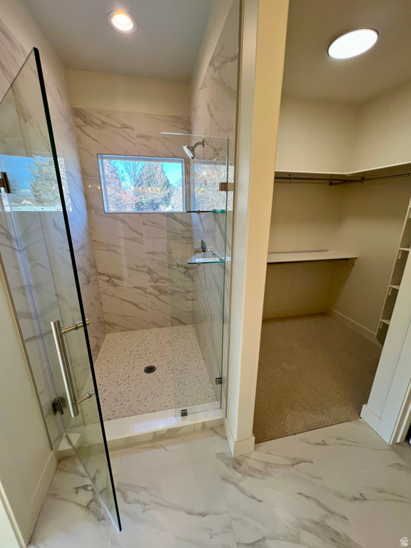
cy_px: 274
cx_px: 206
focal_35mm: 13
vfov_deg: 106.2
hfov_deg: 89.9
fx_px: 206
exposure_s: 1/120
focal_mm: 1.57
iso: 50
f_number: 1.8
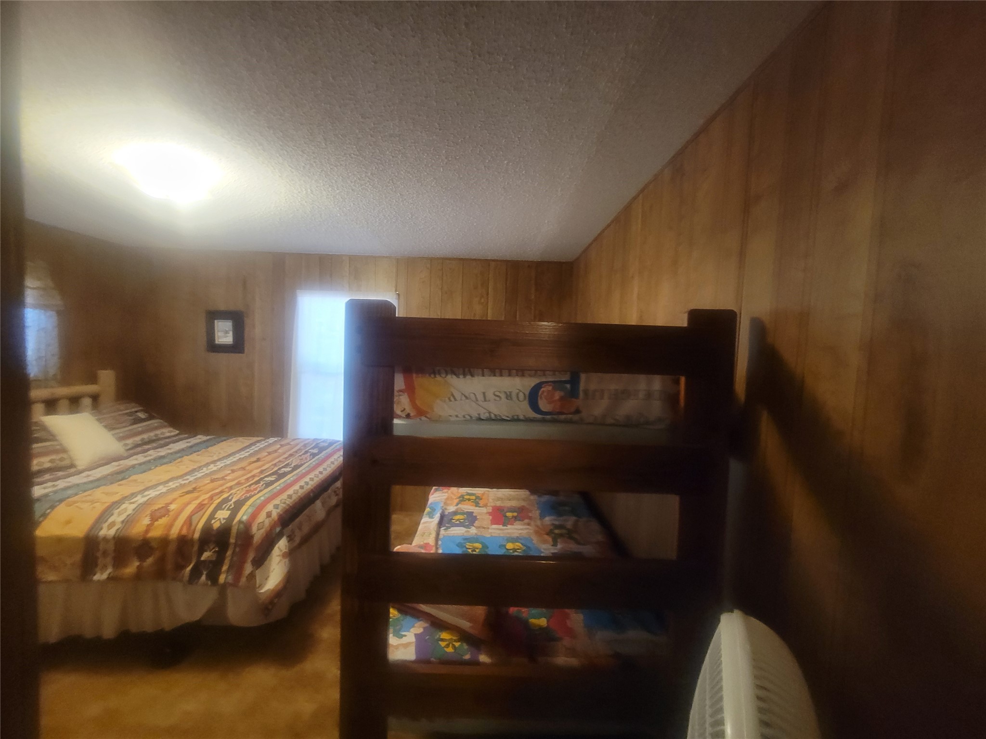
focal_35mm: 13
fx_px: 370
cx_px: 493
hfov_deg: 106.2
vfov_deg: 89.9
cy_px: 370
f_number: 2.2
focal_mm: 2.2
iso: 640
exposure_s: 1/30
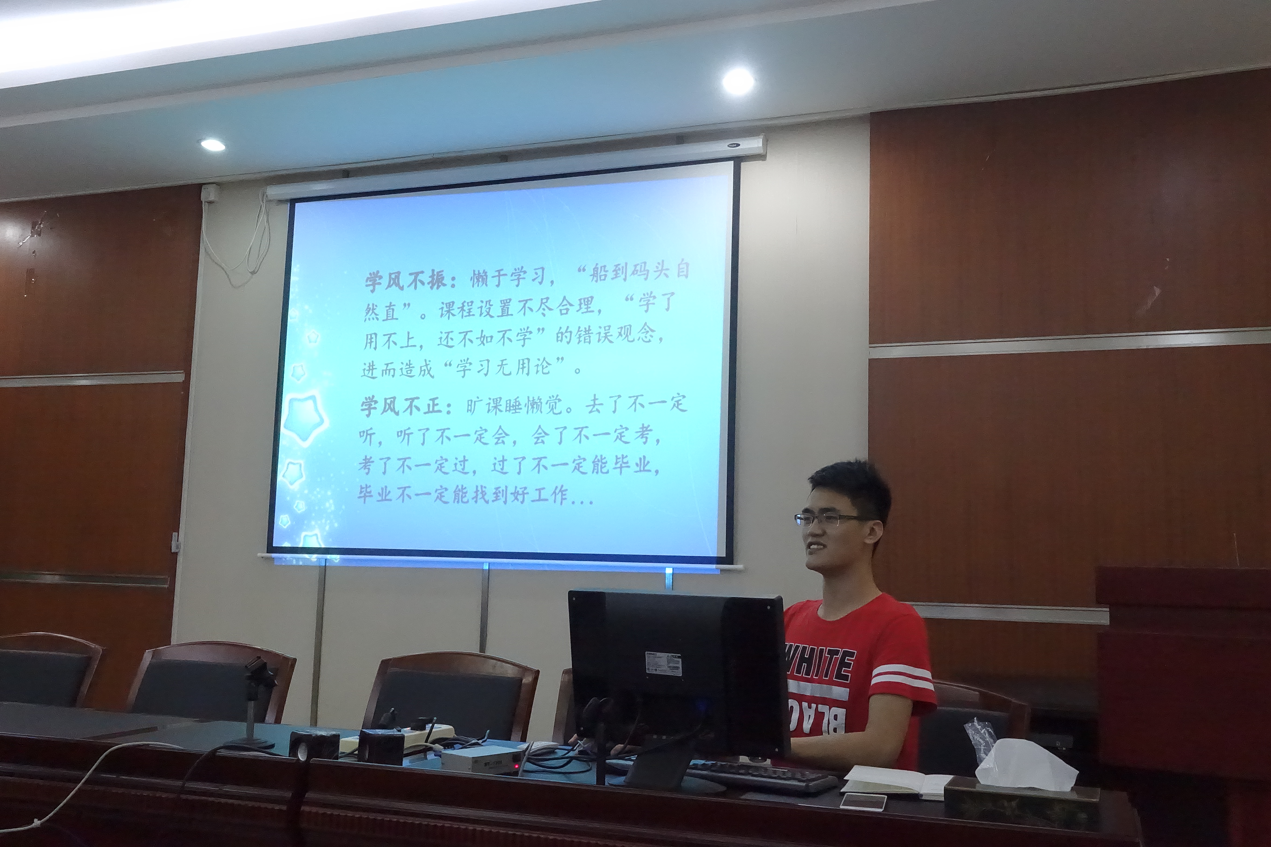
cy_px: 424
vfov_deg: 40.0
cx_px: 636
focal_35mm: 33
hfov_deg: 57.2
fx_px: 1165
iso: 6400
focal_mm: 12.06
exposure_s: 1/40
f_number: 8
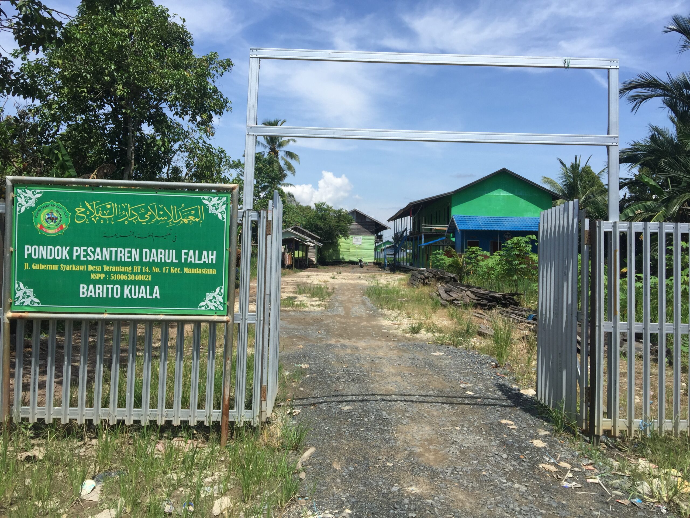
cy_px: 259
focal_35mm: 29
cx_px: 345
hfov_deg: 61.7
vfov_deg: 48.2
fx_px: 578
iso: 32
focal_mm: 4.15
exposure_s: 1/1883
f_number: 2.2
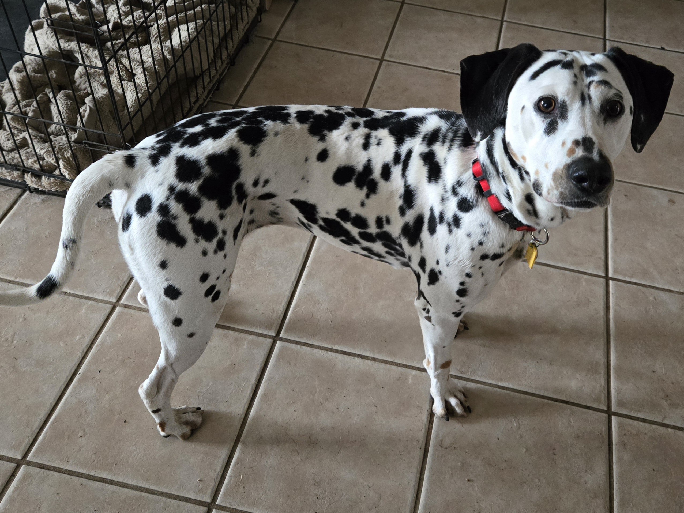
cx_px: 342
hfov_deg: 73.9
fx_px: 455
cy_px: 256
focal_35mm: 23
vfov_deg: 58.9
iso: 1000
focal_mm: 5.4
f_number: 1.8
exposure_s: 1/60.2
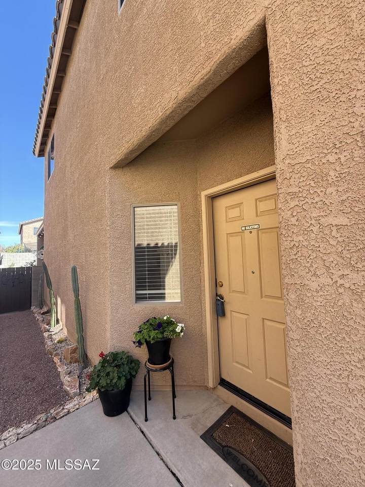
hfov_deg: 85.7
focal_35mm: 14
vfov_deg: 102.1
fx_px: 197
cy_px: 244
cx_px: 182
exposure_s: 1/149
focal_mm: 2.22
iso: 50
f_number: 2.2
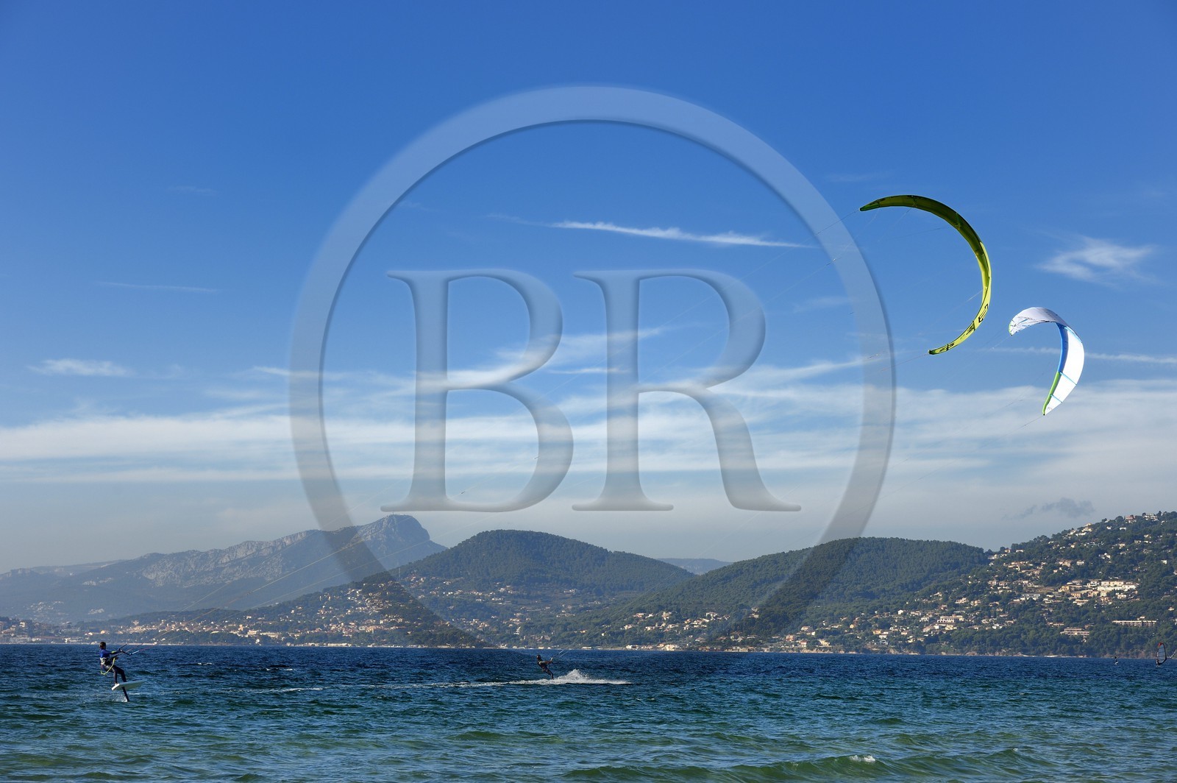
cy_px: 392
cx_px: 588
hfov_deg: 21.5
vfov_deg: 14.4
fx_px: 3103
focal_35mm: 95
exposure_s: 1/800
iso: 200
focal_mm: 95
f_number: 8
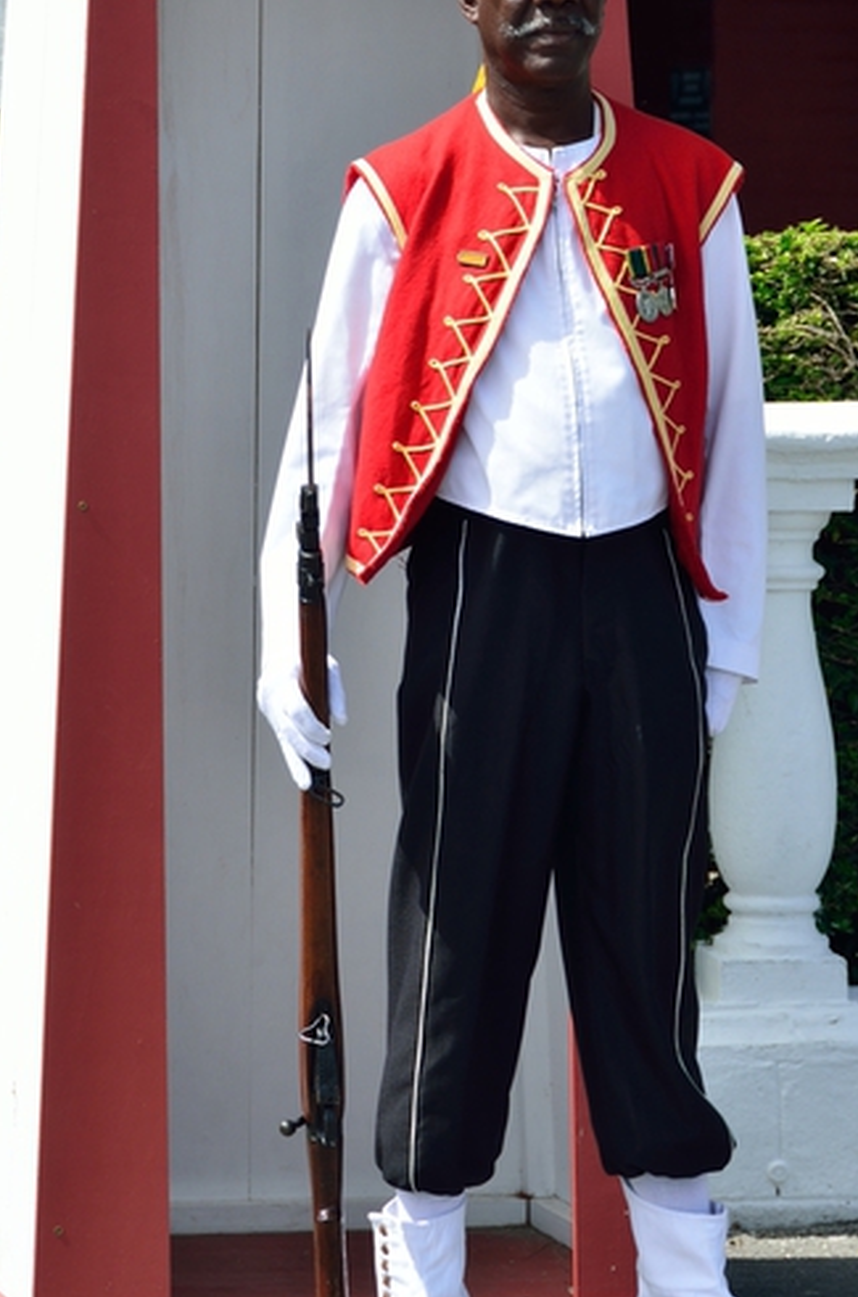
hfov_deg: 6.1
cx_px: 535
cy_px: 547
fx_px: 8073
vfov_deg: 9.2
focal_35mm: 225
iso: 100
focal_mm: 105
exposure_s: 1/320
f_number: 6.3
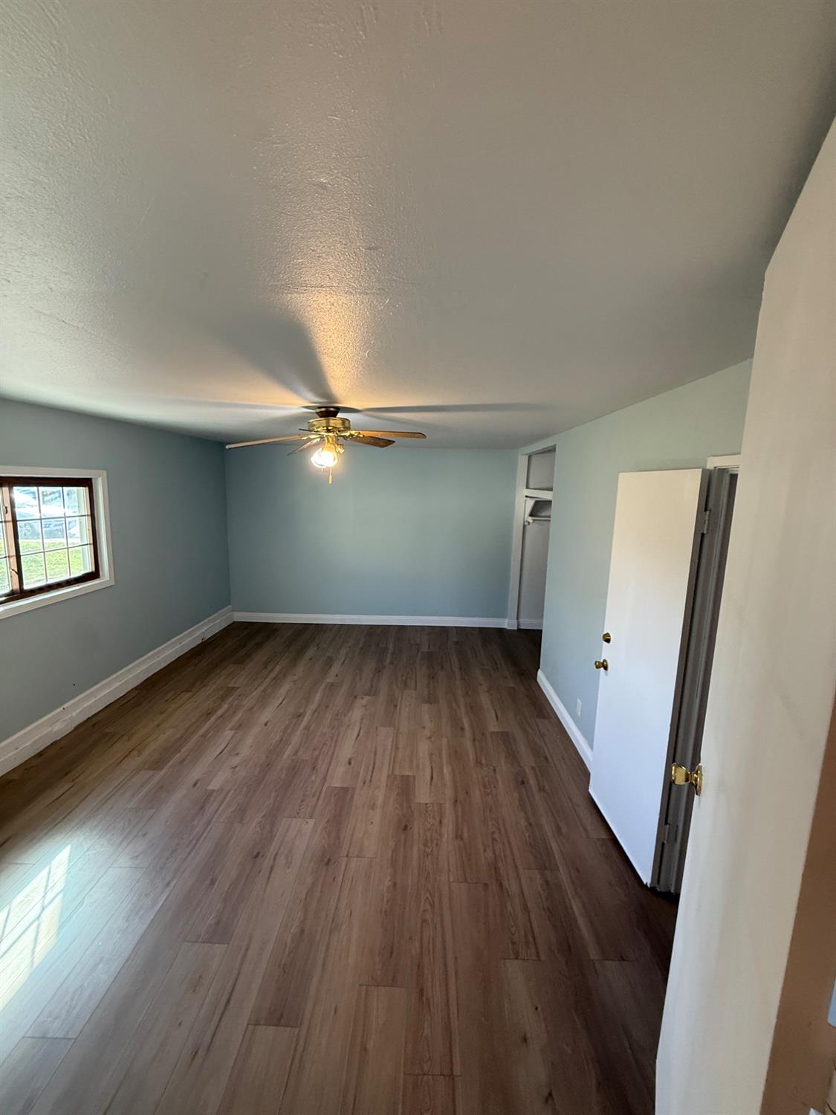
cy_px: 558
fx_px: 451
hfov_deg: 85.7
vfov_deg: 102.1
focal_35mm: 14
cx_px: 418
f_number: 2.2
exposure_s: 1/120
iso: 320
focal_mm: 2.22
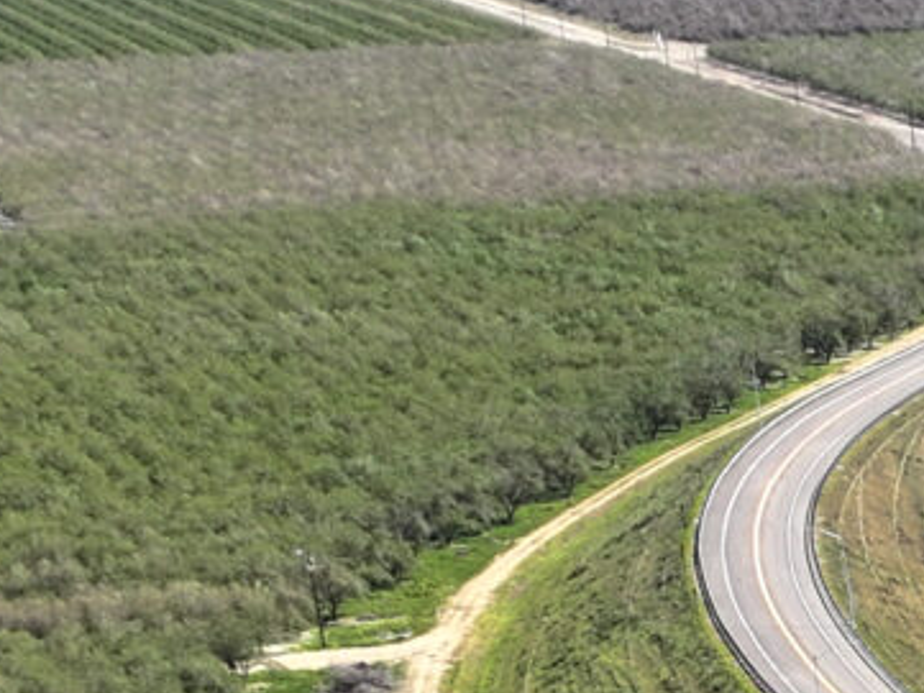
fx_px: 4539
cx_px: 2153
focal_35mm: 170
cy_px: 1741
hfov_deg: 10.2
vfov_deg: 8.0
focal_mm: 12.29
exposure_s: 1/1600
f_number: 2.8
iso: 100
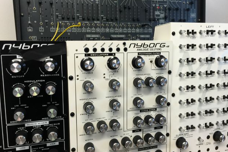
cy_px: 74
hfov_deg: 60.3
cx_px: 115
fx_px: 196
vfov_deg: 42.3
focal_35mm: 31
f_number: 2.2
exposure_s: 1/33
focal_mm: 4.15
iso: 64
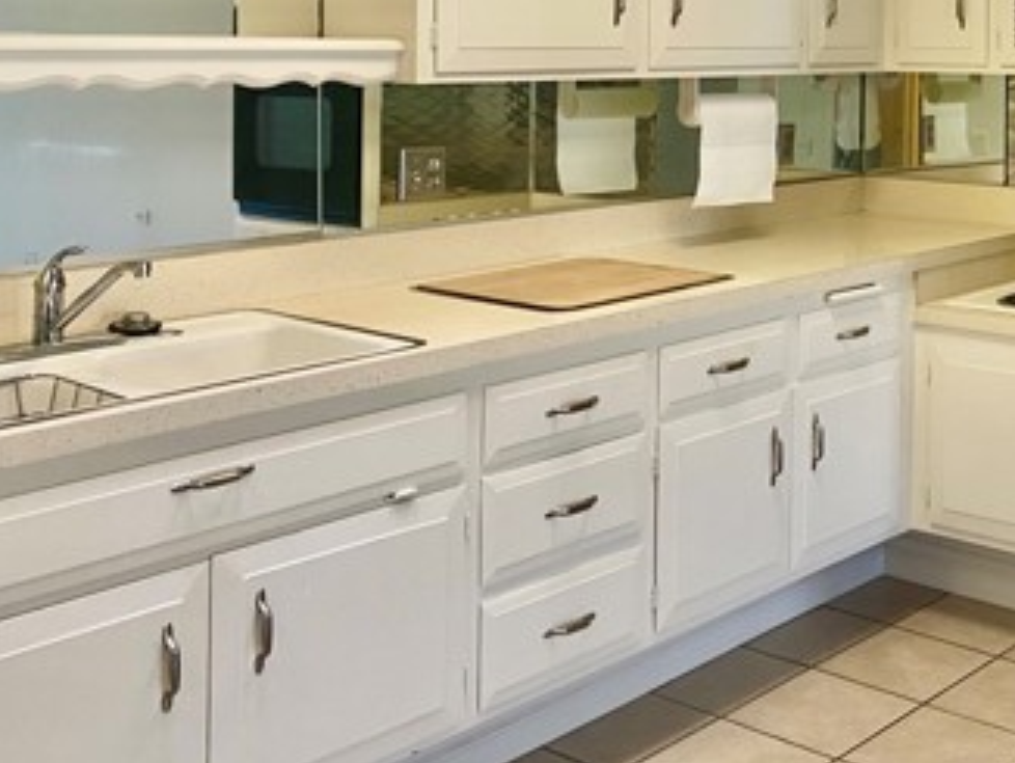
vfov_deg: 27.5
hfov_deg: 35.2
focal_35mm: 51
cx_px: 918
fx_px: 1497
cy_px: 72
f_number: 1.8
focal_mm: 4.25
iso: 100
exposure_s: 1/60
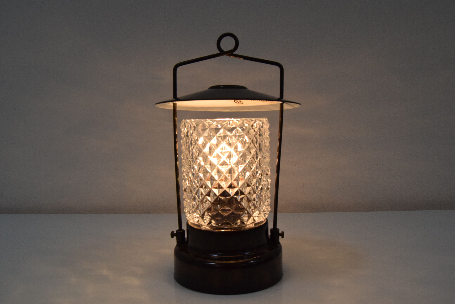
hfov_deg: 57.2
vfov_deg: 40.0
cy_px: 152
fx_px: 417
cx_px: 228
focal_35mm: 33
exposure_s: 1/400
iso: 1600
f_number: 10
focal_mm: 22
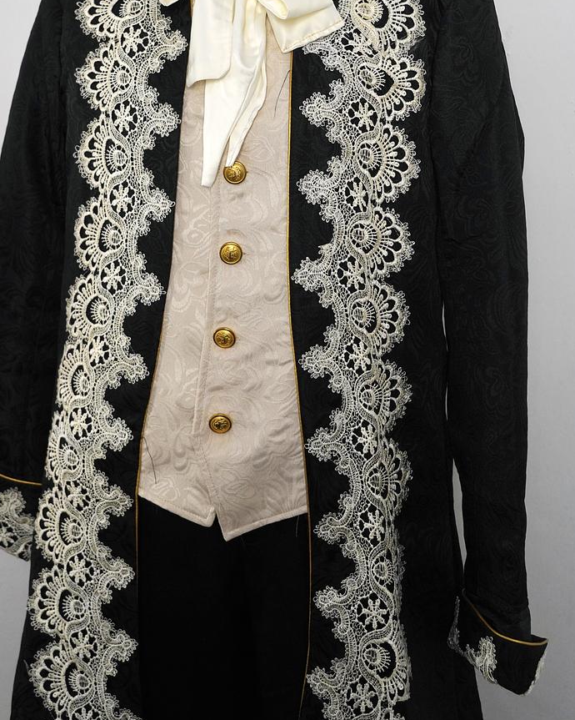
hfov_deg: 32.0
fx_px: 1000
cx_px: 253
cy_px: 224
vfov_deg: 39.0
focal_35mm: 47
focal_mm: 36
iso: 1250
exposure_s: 1/125
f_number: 5
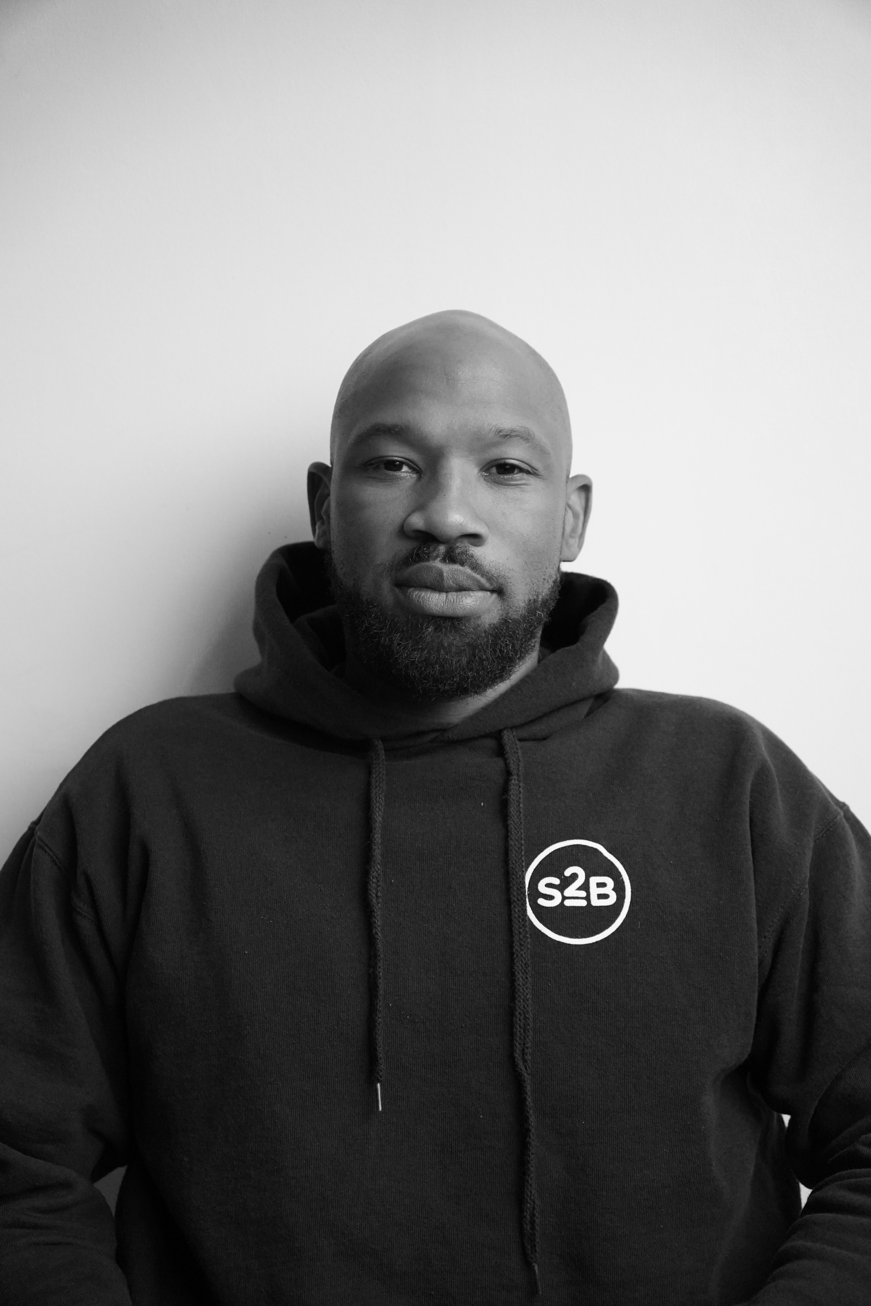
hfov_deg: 24.0
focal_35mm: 57
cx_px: 436
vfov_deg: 35.3
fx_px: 2052
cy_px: 653
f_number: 2.8
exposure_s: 1/1250
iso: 3200
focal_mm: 37.7
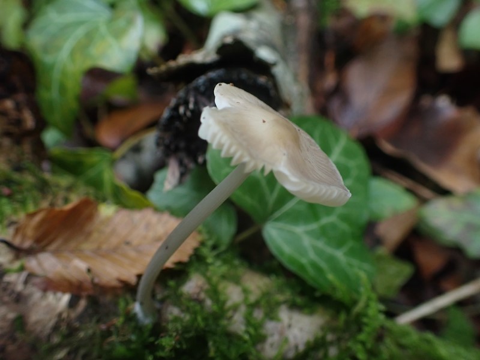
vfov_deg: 46.8
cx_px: 240
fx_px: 416
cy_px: 180
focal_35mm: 30
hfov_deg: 60.0
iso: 320
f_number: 2.3
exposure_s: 1/125
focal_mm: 5.4
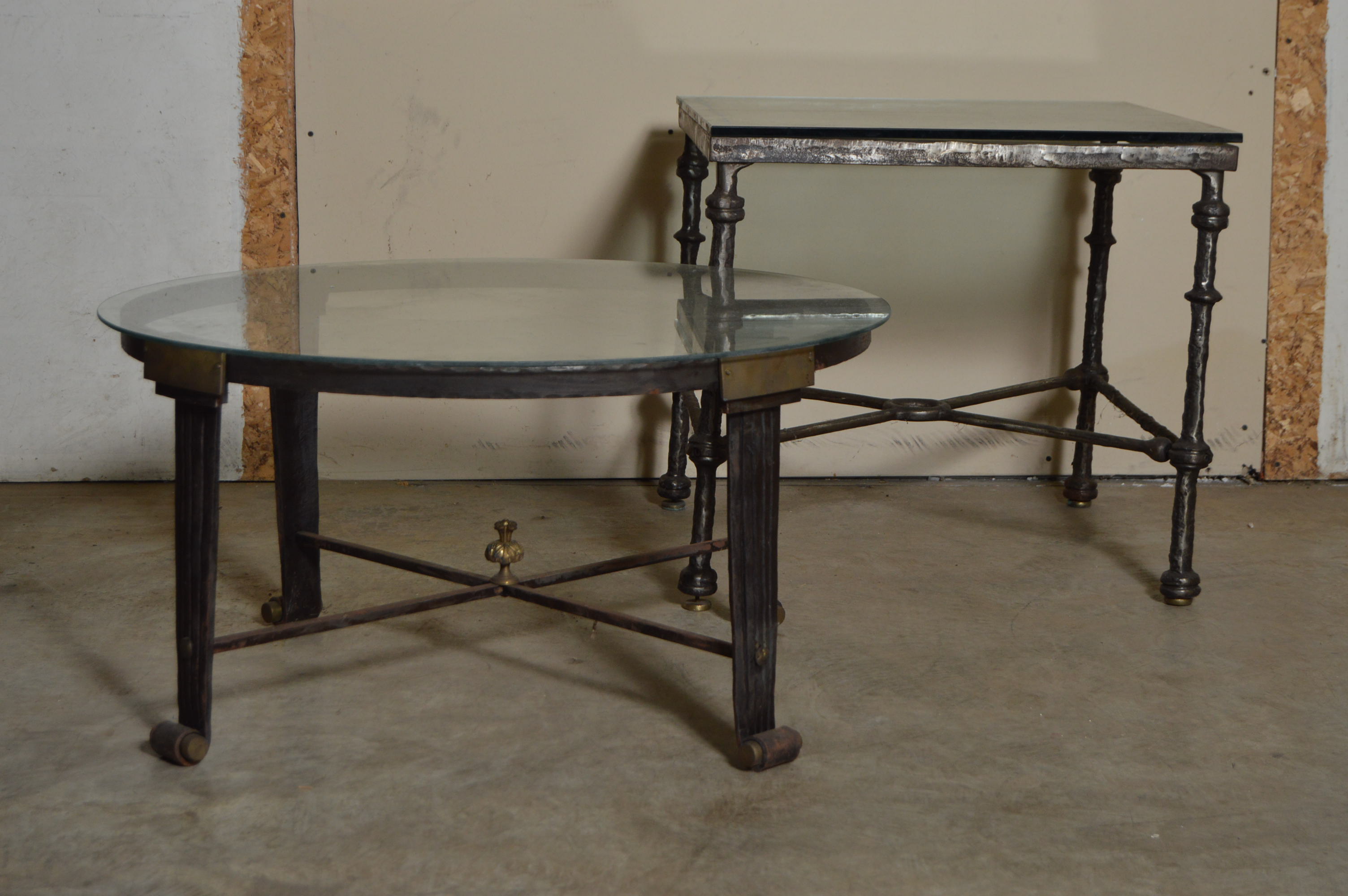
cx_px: 674
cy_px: 448
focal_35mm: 72
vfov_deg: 18.9
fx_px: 2694
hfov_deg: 28.1
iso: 400
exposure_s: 1/100
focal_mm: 48
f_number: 6.3
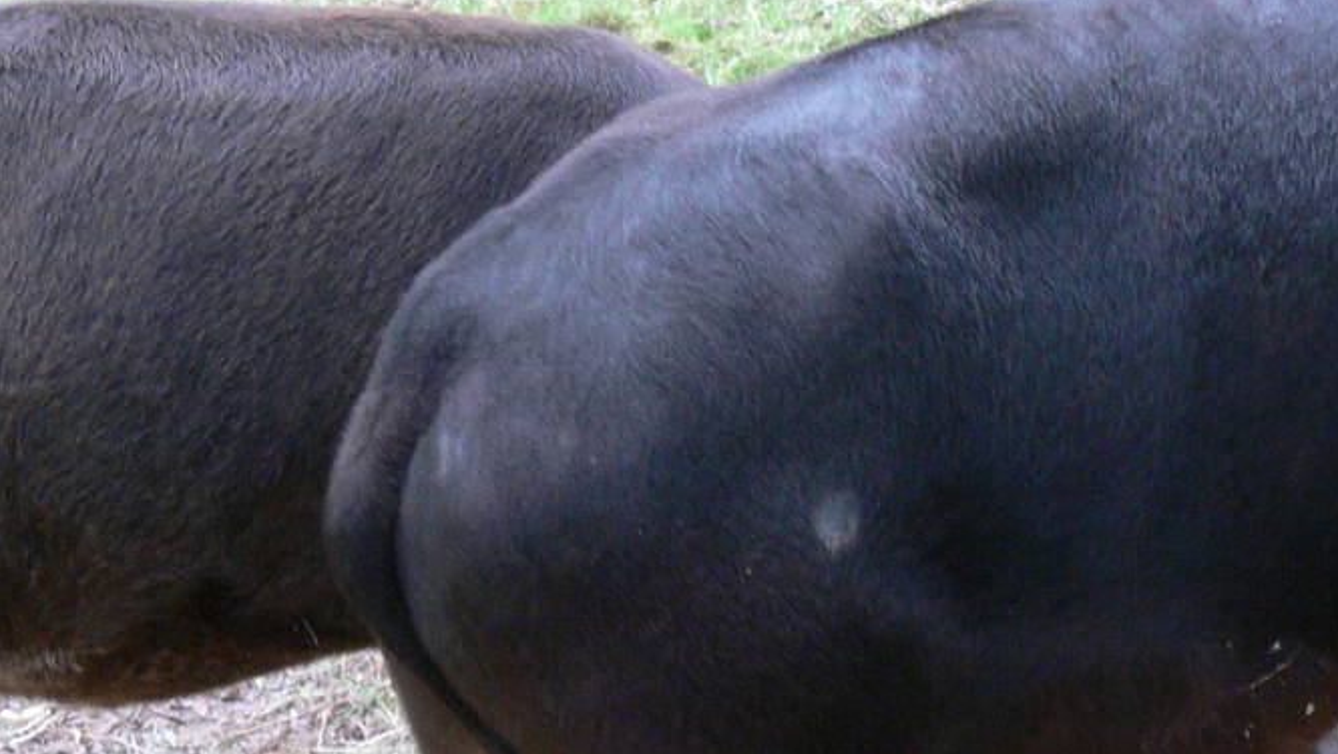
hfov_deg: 7.9
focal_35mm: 272
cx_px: 832
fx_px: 9652
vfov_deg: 4.5
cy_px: 487
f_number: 3.2
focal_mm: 21.9
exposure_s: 1/30
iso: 160
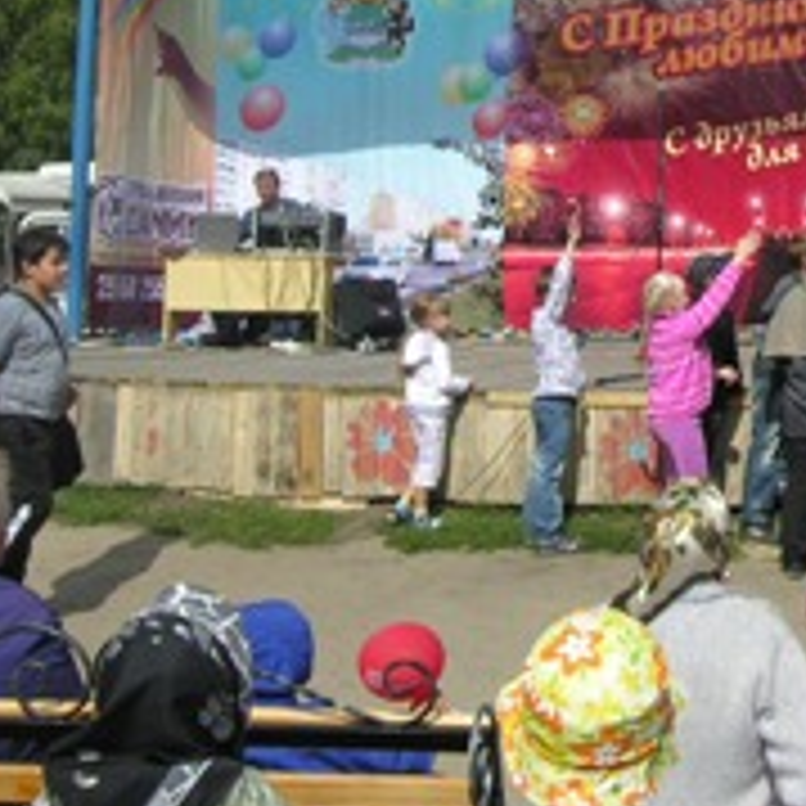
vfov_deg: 24.0
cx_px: 892
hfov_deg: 22.9
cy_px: 162
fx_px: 1870
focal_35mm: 71
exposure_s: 1/312
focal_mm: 6.1
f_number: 5.7
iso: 50
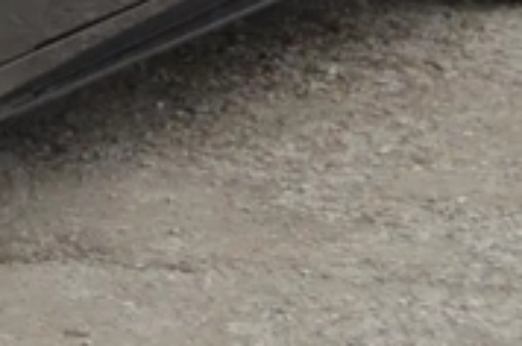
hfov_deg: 6.9
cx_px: -543
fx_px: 4154
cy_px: -431
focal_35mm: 287
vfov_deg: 4.7
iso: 100
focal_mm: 34
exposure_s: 1/125
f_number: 5.6
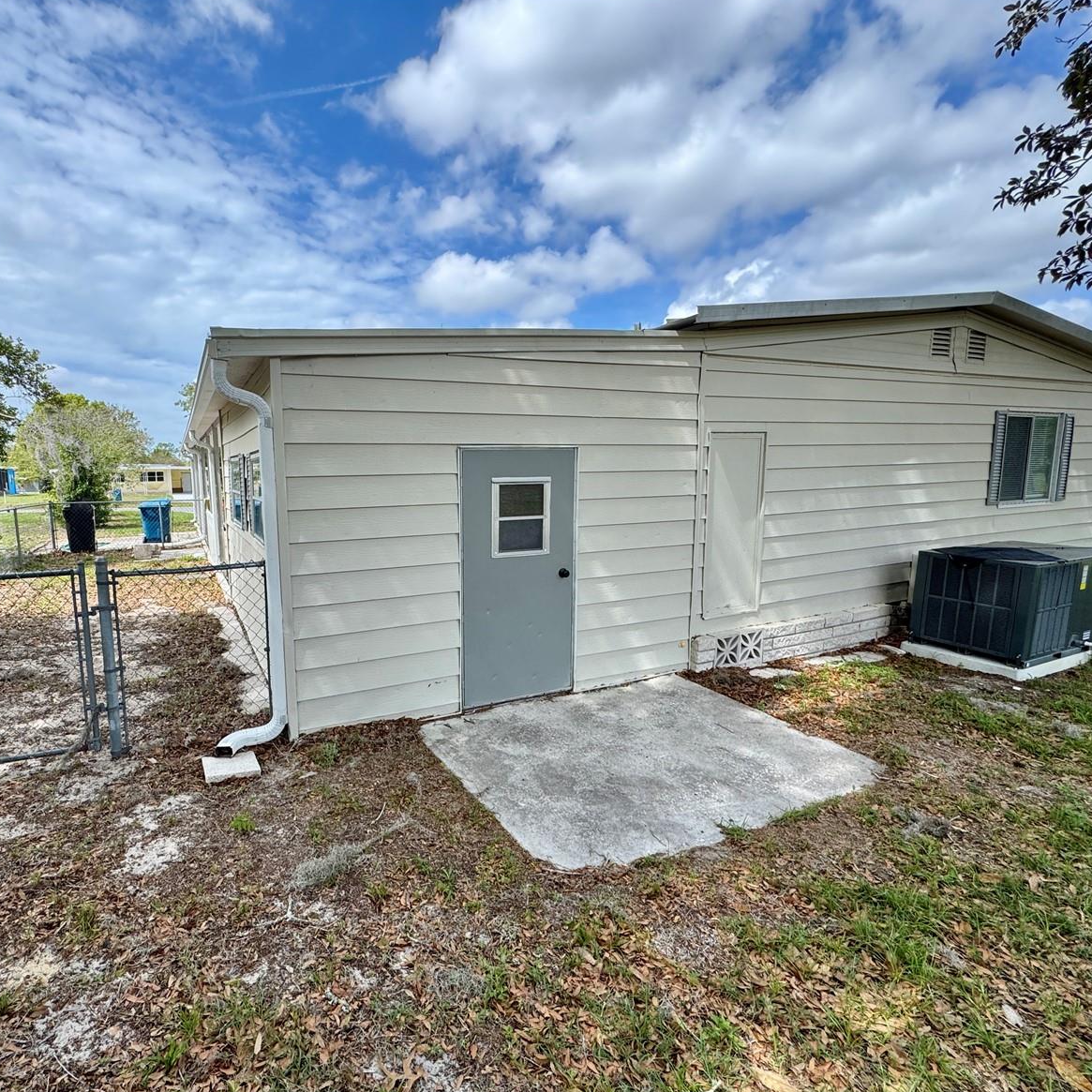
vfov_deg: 84.0
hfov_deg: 82.9
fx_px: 607
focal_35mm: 17
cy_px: 554
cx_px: 435
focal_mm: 2.22
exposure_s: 1/910
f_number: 2.2
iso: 40
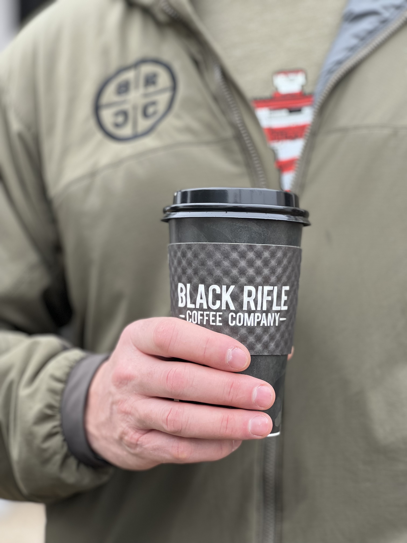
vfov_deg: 25.3
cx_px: 204
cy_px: 272
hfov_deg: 19.1
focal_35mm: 77
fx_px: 1207
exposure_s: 1/121
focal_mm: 9
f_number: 2.8
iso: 50
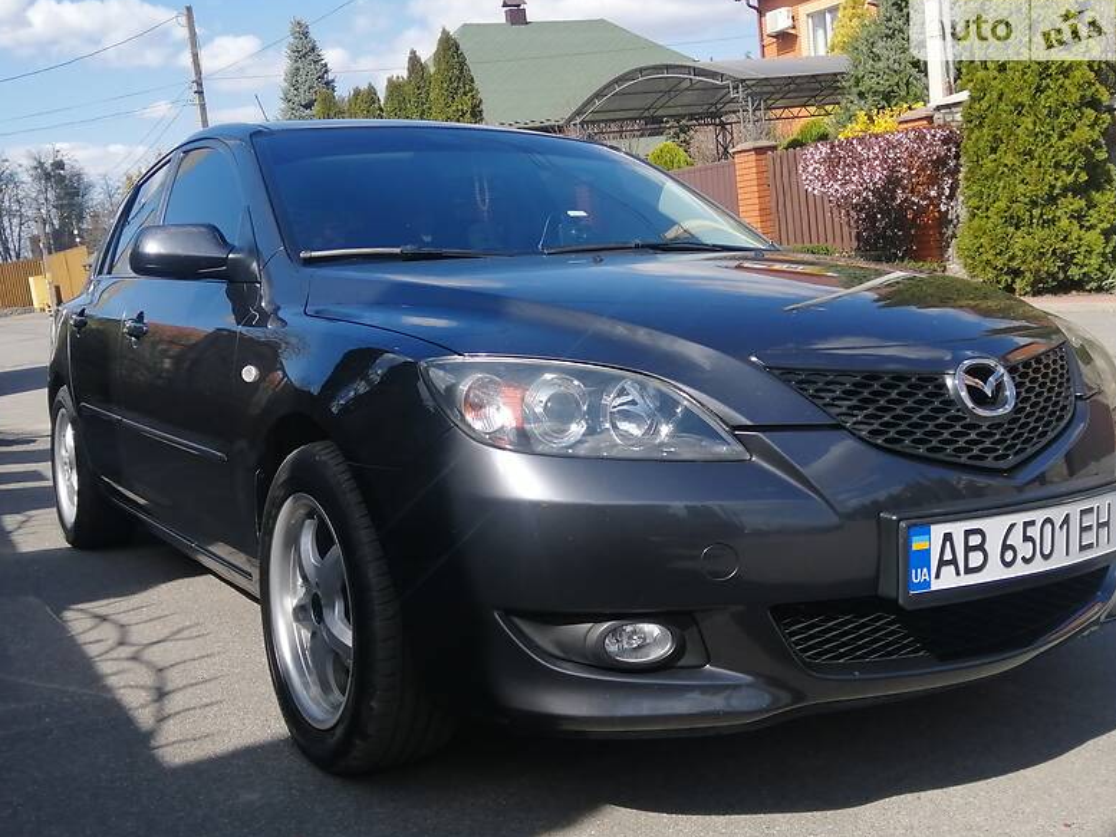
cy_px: 412
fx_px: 1129
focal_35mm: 35
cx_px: 563
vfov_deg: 40.7
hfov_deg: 52.6
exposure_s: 1/1672
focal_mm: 3.6
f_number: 1.8
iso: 50
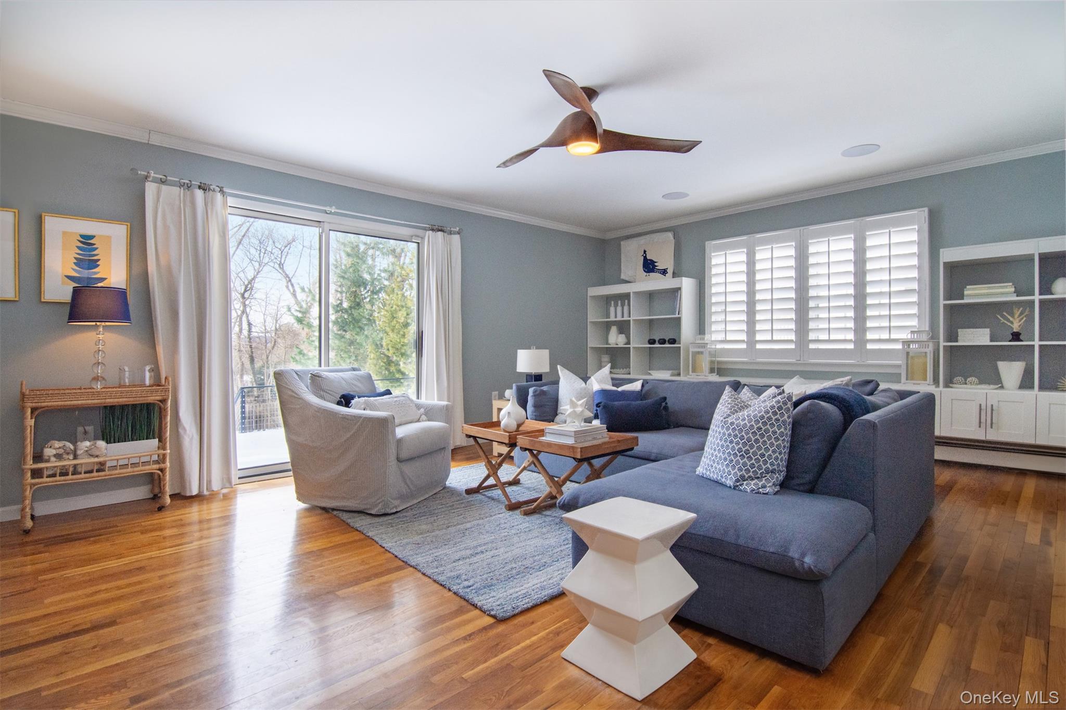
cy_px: 355
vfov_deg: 72.0
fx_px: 489
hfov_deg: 95.0
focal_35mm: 16
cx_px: 533
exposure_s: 1/30
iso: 640
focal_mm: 11
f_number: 11
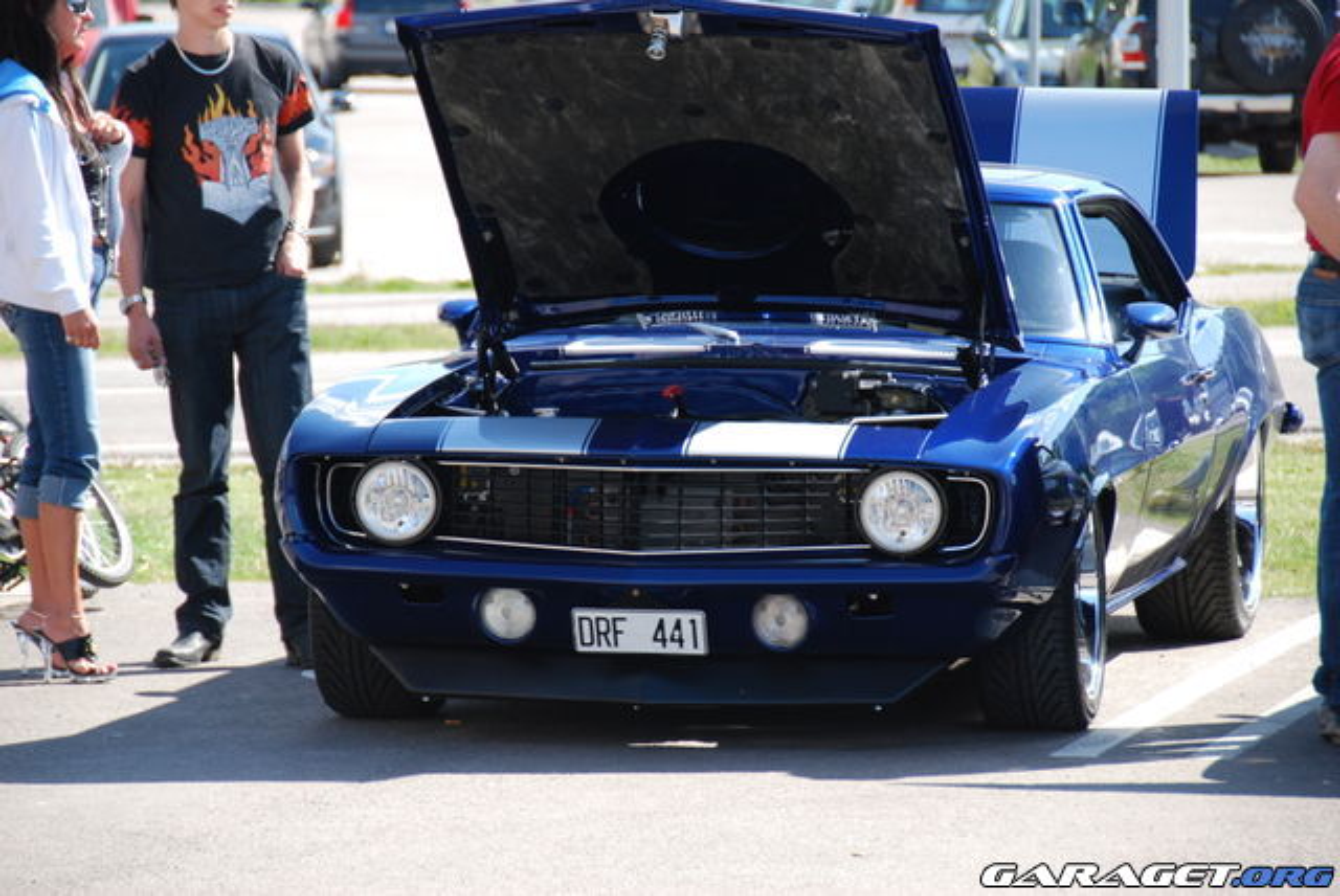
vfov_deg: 6.1
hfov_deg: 9.1
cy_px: 448
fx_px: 8382
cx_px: 670
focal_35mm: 225
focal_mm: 150
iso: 400
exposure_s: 1/500
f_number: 5.6
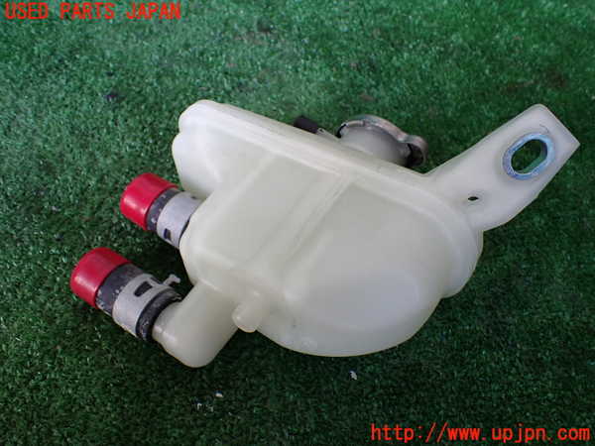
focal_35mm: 30
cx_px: 298
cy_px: 223
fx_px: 516
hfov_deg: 60.0
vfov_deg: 46.8
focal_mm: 5.4
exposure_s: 1/125
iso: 320
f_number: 2.3
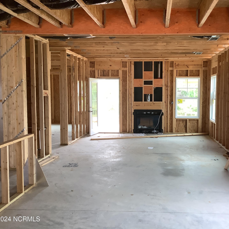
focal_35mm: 37
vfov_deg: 44.9
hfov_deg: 44.5
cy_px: 114
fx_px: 277
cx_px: 146
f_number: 2.4
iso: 100
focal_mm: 3.3
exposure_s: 1/100
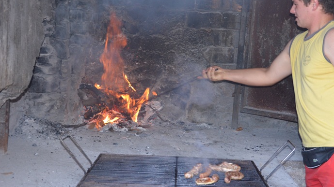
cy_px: 86
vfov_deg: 23.5
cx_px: 193
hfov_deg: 40.5
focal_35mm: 51
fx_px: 452
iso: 1250
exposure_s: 1/60
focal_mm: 28
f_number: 4
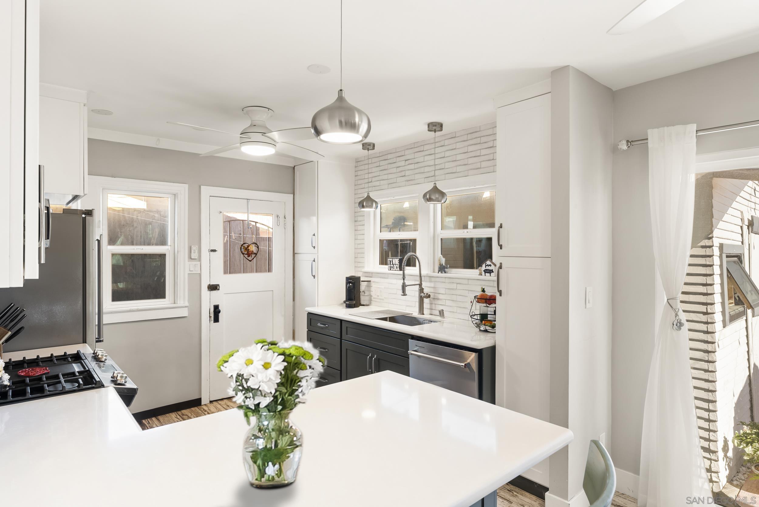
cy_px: 254
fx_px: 422
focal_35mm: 20
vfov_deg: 62.0
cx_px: 380
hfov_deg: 83.9
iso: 500
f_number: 8
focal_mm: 20
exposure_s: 1/4
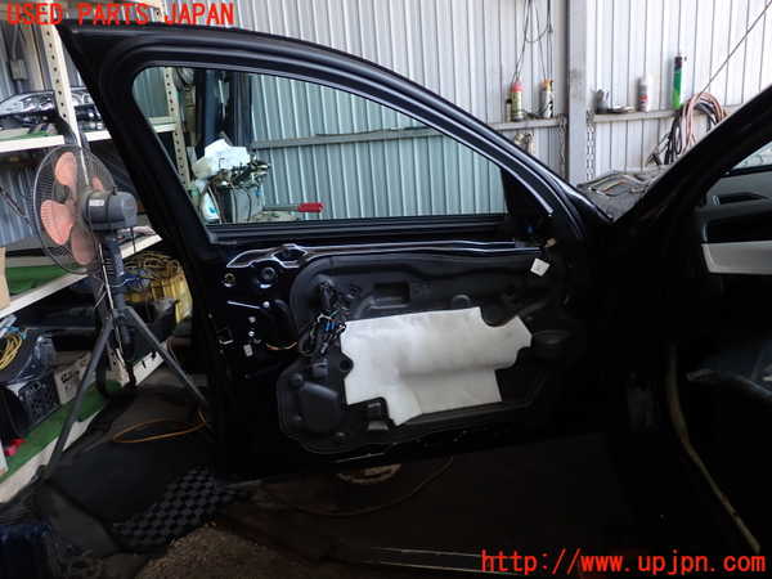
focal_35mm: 30
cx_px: 386
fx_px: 669
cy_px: 290
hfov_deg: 60.0
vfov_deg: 46.8
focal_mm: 5.4
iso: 100
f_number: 2.3
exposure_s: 1/100
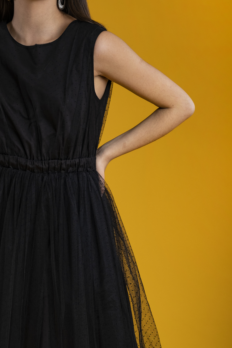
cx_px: 67
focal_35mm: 137
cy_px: 153
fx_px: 1324
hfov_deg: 10.0
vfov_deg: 15.0
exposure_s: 1/250
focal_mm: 56
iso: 160
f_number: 8
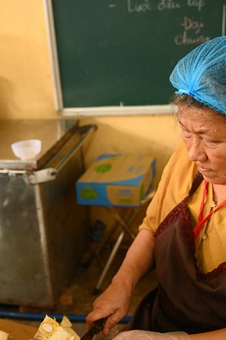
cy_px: 207
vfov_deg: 36.7
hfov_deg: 25.0
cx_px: 90
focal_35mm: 54
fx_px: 509
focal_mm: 38
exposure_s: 1/125
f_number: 4
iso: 3200
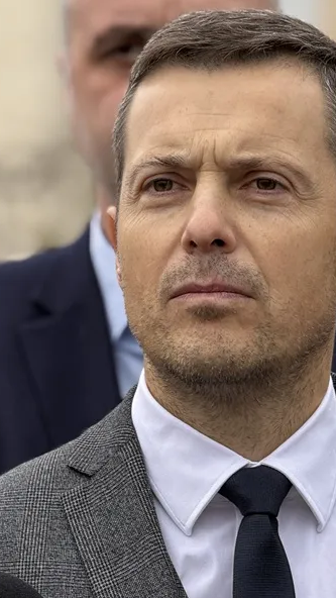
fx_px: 3500
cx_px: 166
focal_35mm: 221
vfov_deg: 9.8
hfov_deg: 5.5
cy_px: 281
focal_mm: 15.66
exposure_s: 1/151
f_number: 2.8
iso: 50
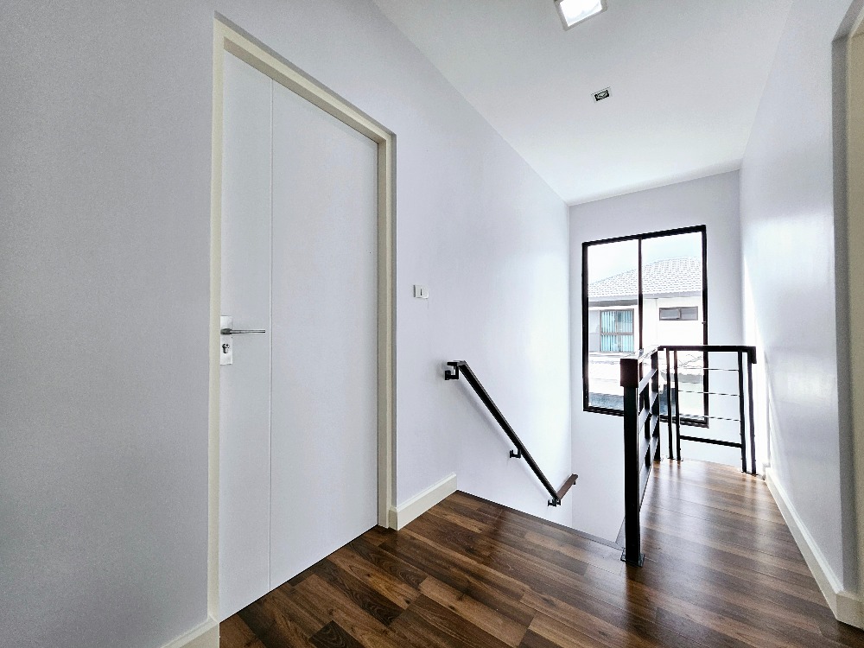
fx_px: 324
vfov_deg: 89.9
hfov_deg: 106.2
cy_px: 324
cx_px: 432
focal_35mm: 13
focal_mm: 1.74
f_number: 2.2
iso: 40
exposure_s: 1/100
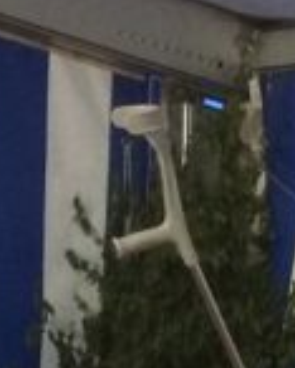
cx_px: 403
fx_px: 2159
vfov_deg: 8.9
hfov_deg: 7.7
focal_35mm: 198
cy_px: 837
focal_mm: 4.15
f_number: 2.2
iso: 320
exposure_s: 1/25
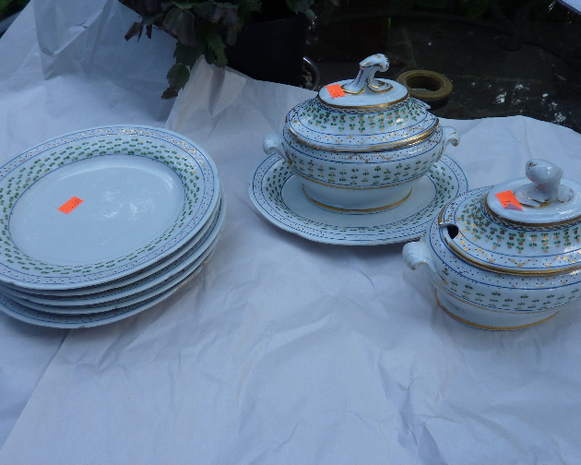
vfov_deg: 47.1
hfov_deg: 57.2
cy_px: 234
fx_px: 533
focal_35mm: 31
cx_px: 297
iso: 80
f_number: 3.3
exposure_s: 1/80
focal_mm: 4.1
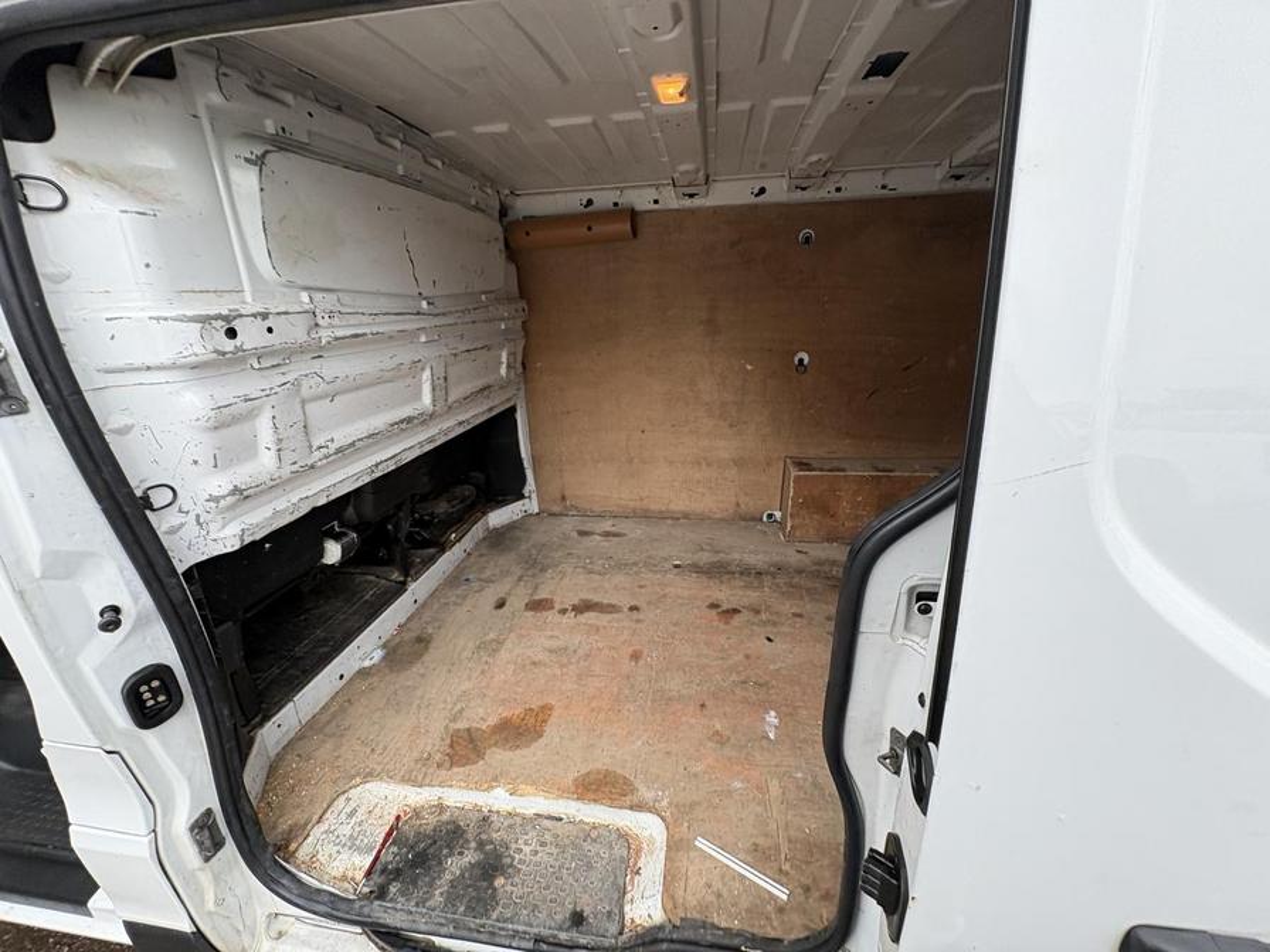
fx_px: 514
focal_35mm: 14
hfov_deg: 102.1
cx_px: 635
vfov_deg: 85.7
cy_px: 476
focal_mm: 2.22
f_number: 2.2
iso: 125
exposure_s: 1/99
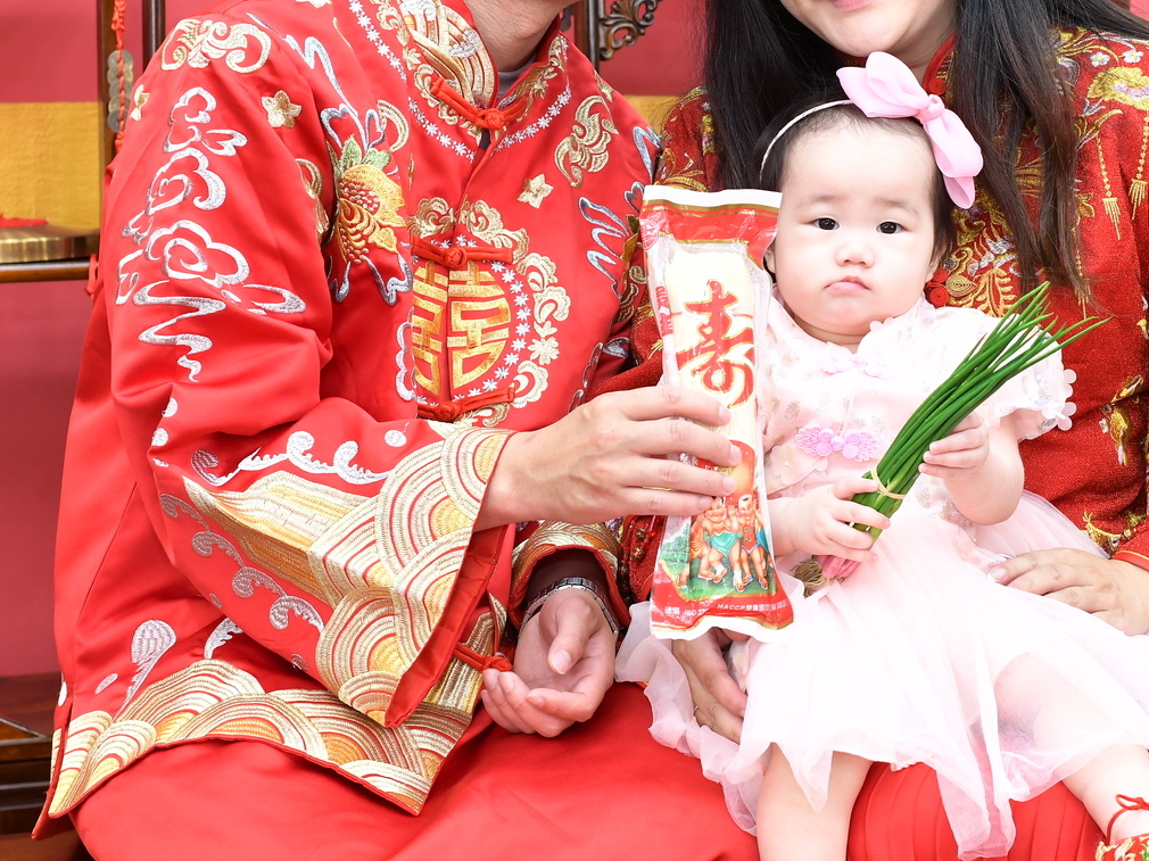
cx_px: 767
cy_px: 312
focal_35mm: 80
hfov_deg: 24.3
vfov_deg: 18.4
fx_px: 2655
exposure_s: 1/200
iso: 1000
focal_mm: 35
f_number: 4.5
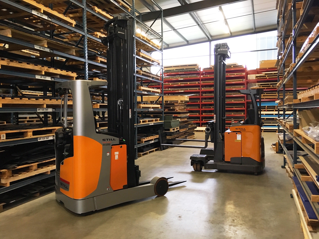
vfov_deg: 48.2
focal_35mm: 29
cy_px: 120
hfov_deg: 61.7
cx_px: 160
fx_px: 267
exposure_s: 1/33
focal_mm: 4.15
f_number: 2.2
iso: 200
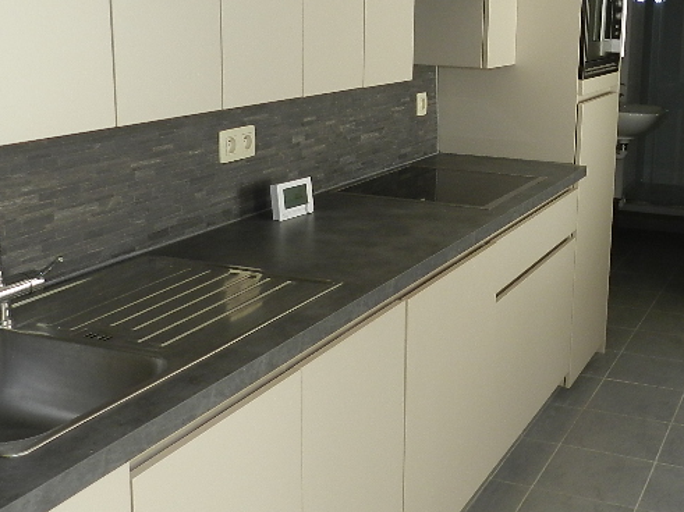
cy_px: 193
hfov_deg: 39.0
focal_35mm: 48
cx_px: 482
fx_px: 948
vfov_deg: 30.1
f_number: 3.4
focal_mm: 4
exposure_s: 1/30
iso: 180
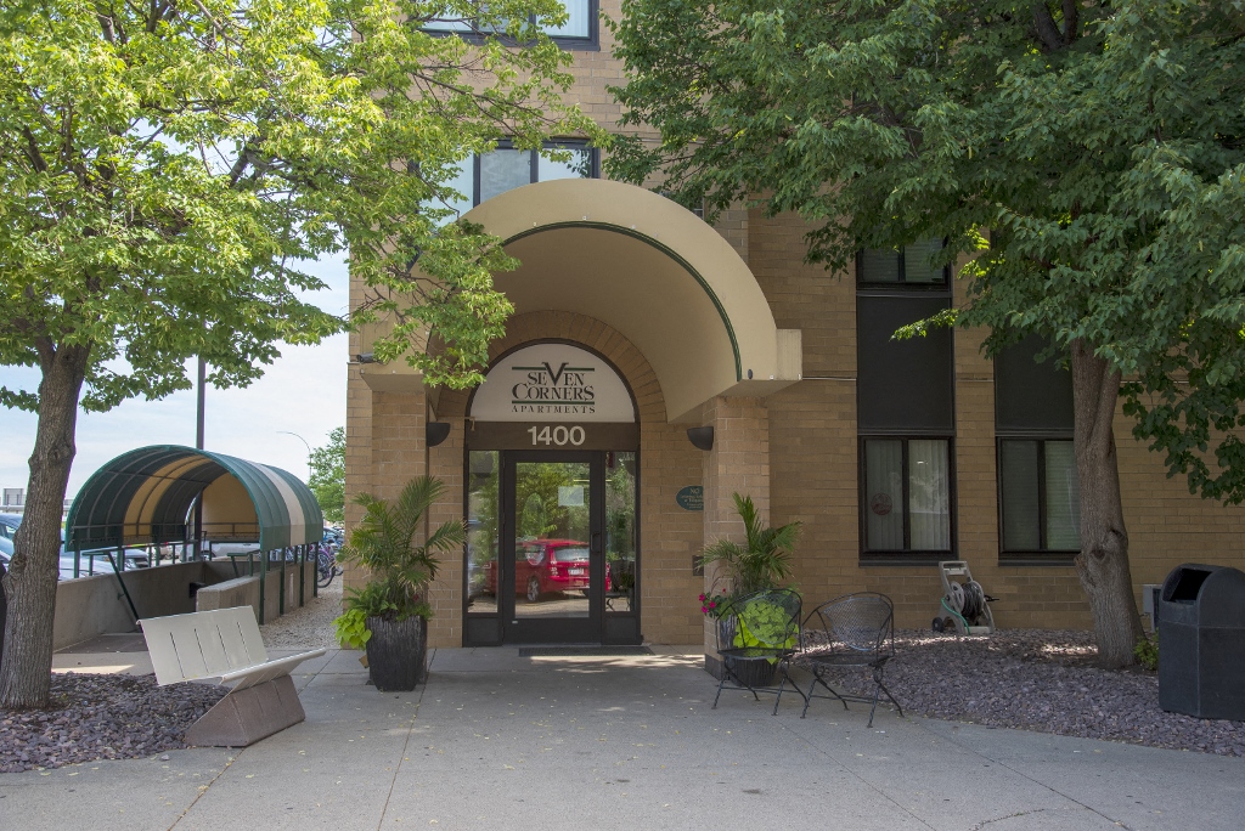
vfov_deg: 37.9
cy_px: 416
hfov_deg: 54.4
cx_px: 622
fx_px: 1211
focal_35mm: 35
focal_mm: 35
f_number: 6.3
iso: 200
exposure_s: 1/160
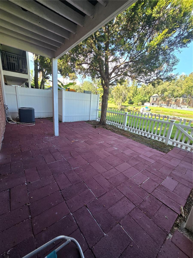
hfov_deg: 89.9
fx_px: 97
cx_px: 96
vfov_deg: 106.2
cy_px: 129
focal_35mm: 13
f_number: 2.2
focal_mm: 2.2
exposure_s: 1/215
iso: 50
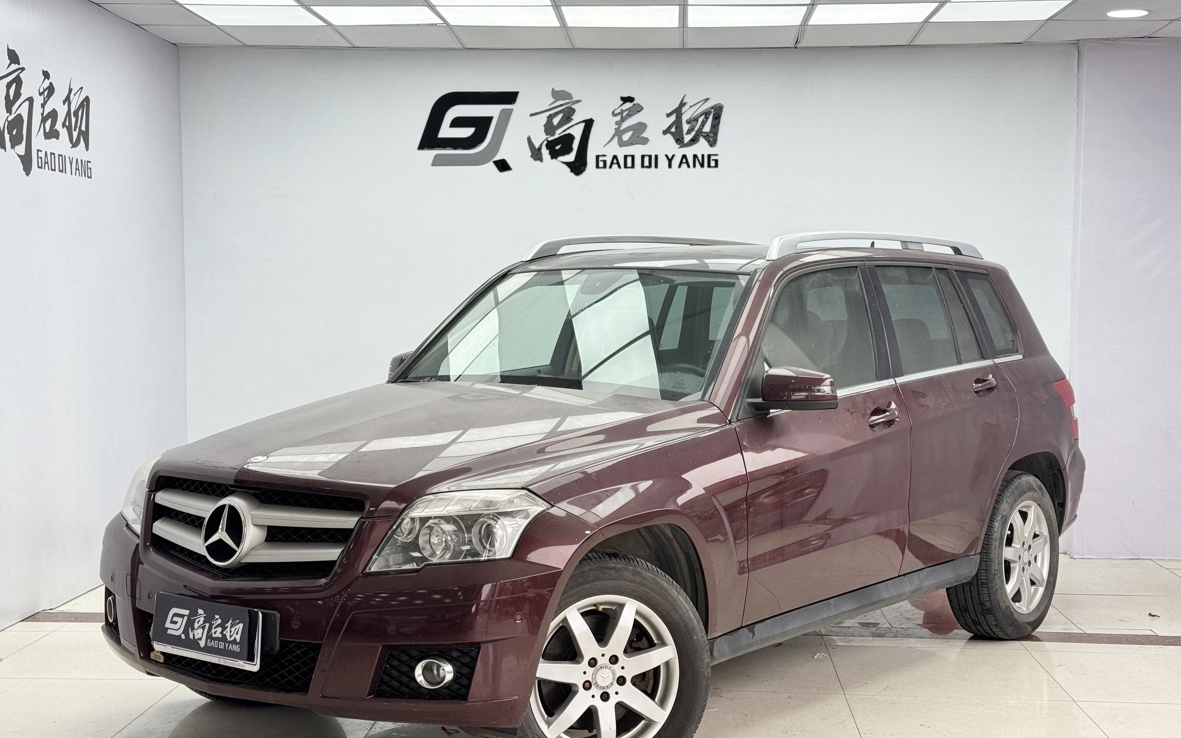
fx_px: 1641
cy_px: 382
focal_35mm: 51
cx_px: 592
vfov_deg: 25.3
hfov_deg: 39.6
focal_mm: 6.76
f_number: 1.78
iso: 64
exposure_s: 1/366
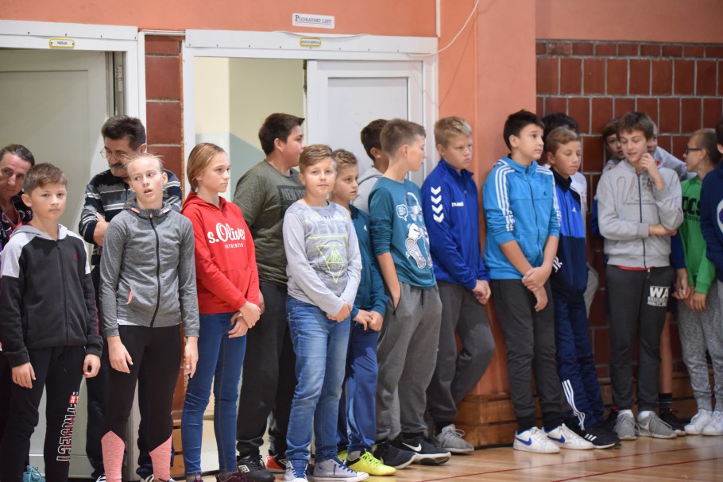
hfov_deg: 13.7
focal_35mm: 150
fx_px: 3013
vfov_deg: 9.2
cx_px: 362
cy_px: 241
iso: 8000
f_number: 5
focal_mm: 150
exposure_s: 1/200
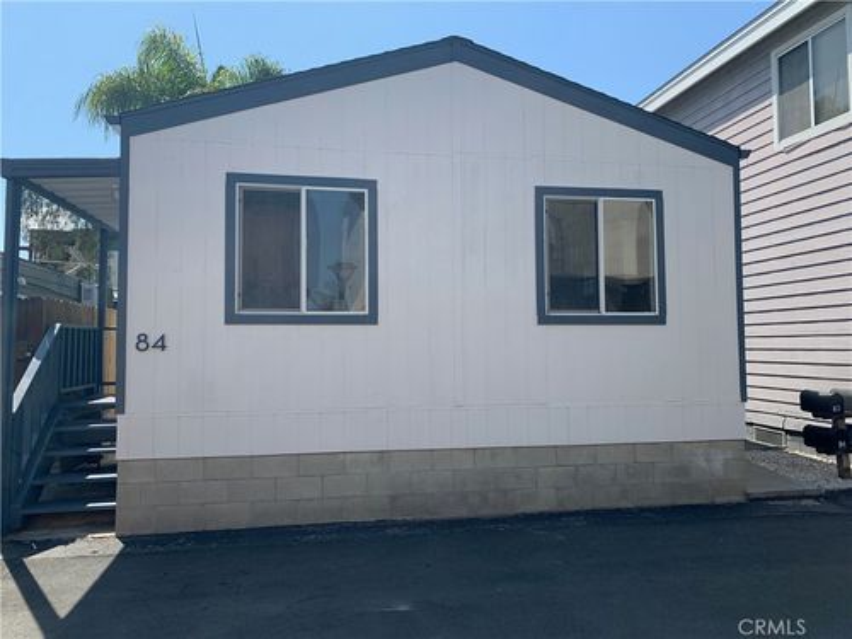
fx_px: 640
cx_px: 426
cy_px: 320
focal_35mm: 26
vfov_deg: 53.1
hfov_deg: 67.3
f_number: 1.8
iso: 25
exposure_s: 1/1992
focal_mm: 4.25
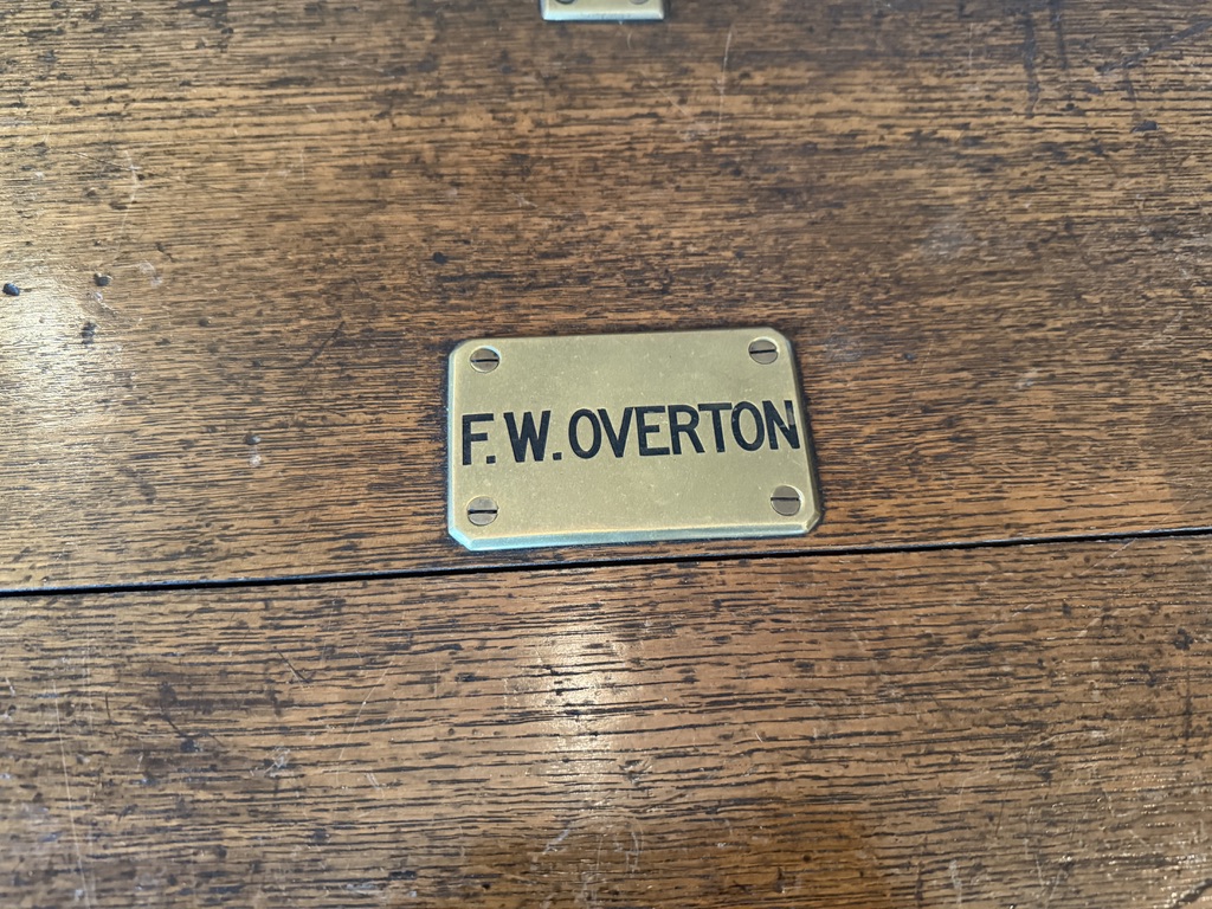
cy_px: 454
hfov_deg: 71.6
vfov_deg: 56.8
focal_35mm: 24
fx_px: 840
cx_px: 606
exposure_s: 1/40
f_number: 1.78
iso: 800
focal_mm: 6.76
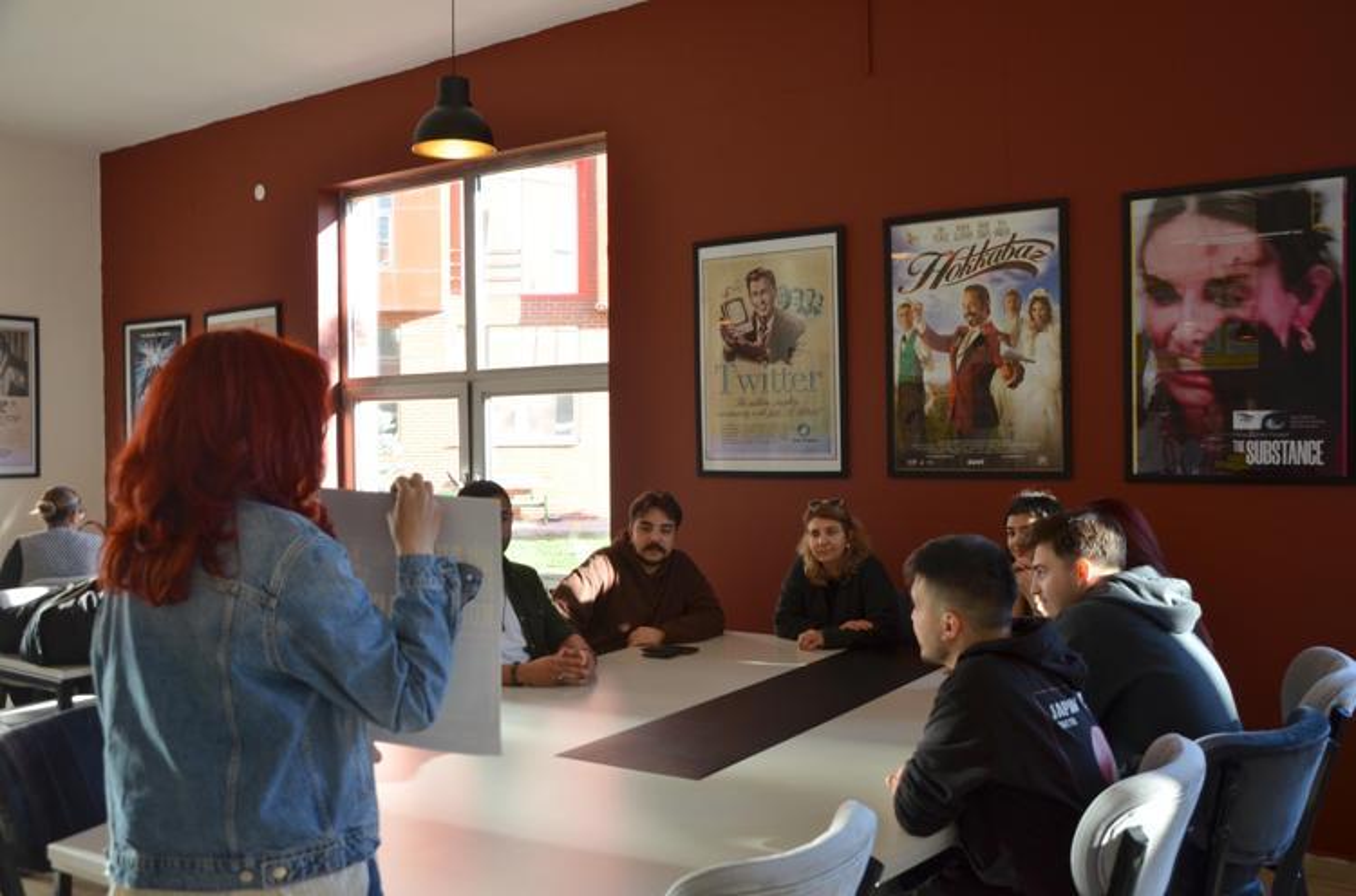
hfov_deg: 57.3
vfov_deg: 39.8
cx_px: 678
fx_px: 1240
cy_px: 448
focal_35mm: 33
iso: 400
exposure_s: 1/100
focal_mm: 22
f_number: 5.6
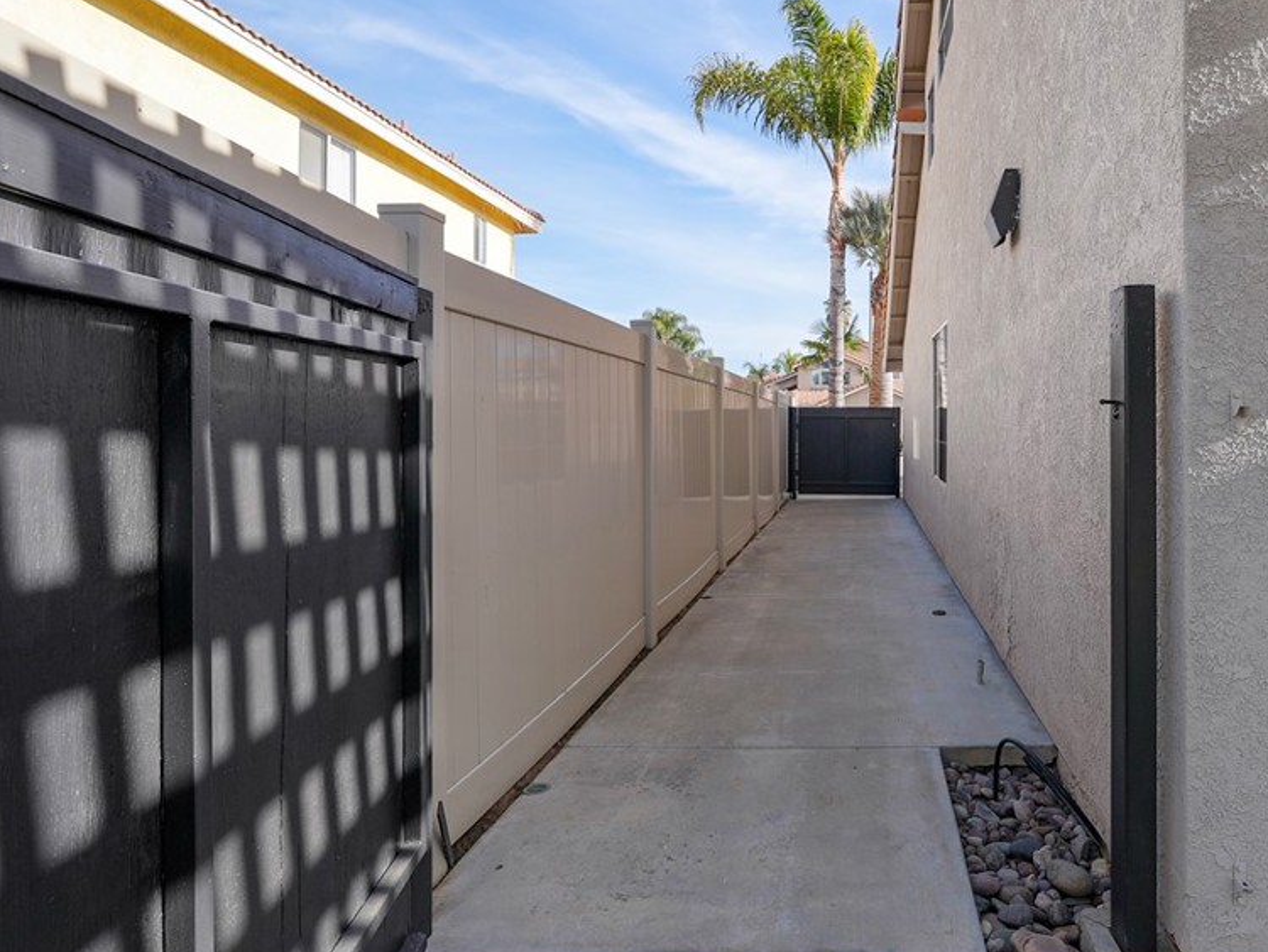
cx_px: 825
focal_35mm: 21
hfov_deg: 76.9
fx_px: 769
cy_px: 437
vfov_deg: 63.4
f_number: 9
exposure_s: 1/125
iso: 100
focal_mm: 16
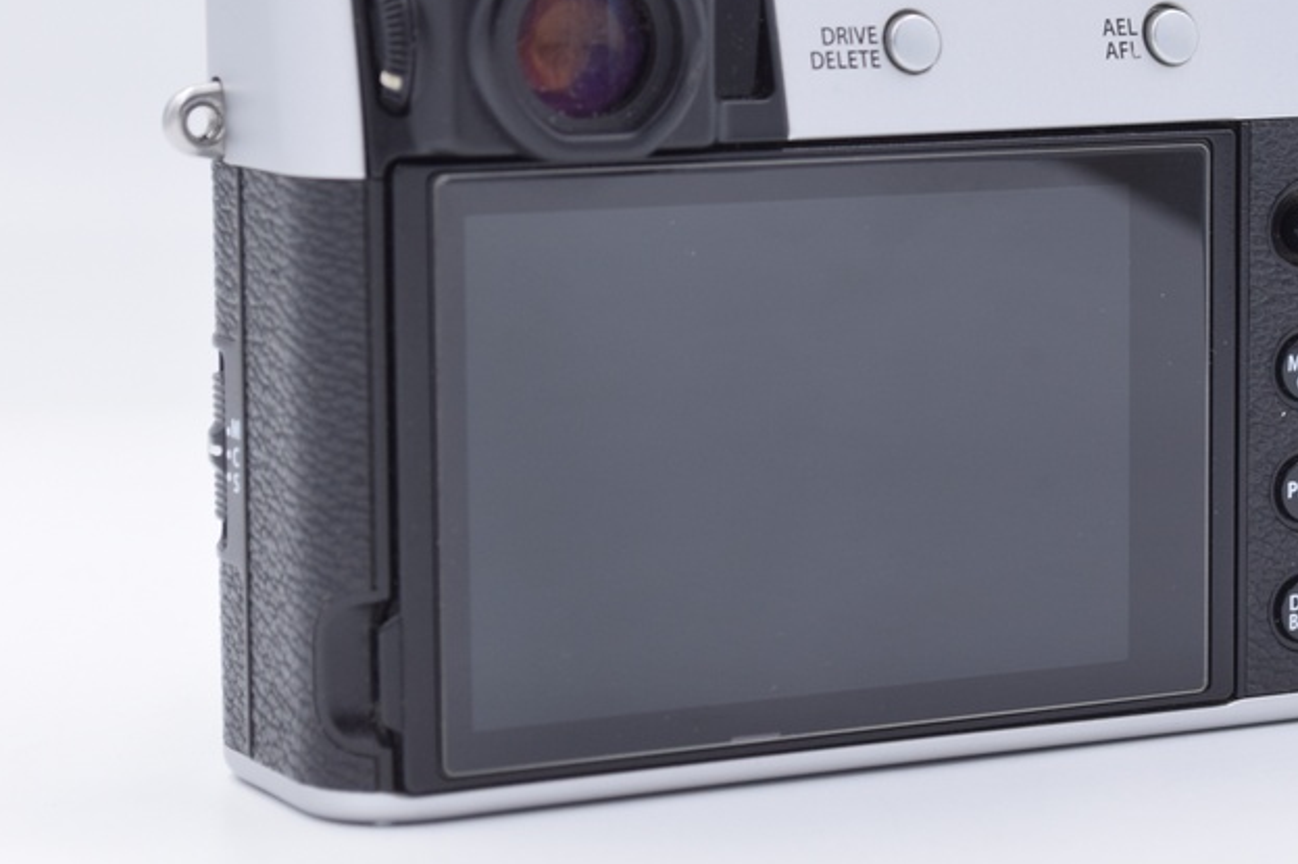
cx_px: 948
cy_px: 397
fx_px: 4505
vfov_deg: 11.0
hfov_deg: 16.3
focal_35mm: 125
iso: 400
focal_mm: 52
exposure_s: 1/100
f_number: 8
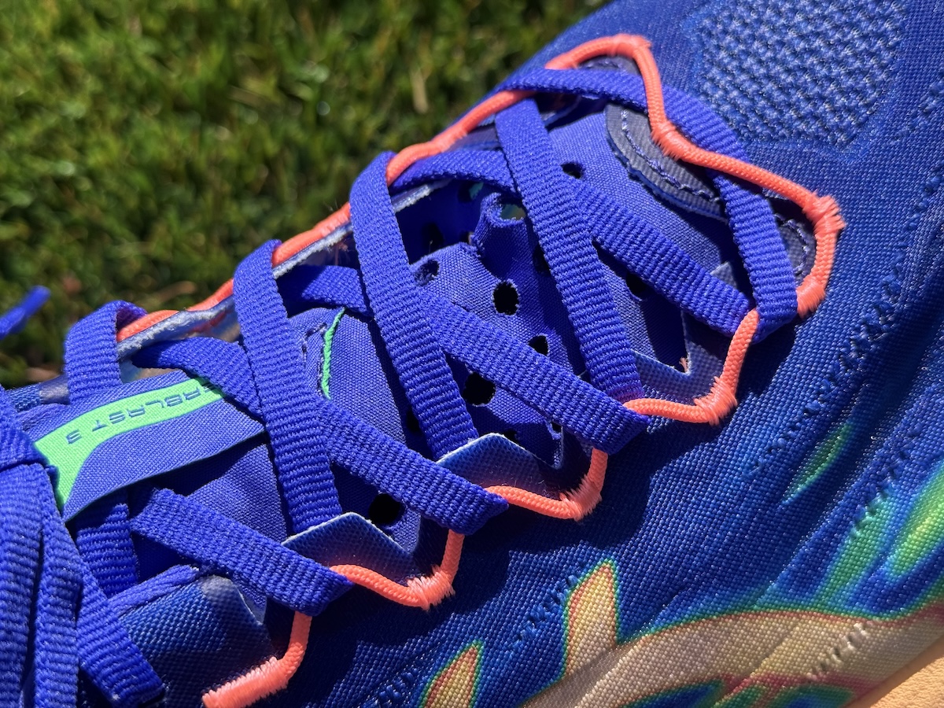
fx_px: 1309
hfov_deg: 39.7
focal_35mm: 48
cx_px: 472
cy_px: 354
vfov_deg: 30.3
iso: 80
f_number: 1.78
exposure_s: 1/3096
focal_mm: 6.76
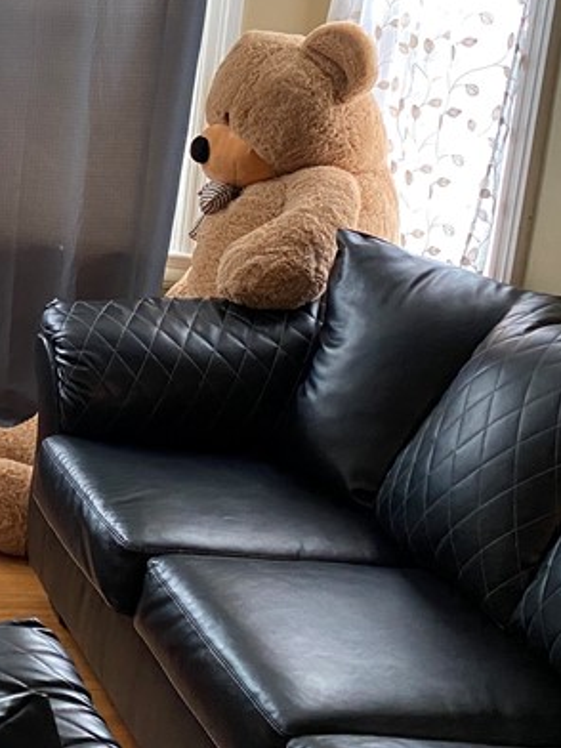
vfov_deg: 28.2
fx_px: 1469
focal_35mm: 68
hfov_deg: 18.6
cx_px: -322
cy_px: 200
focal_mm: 4.25
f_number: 1.8
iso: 320
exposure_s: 1/60
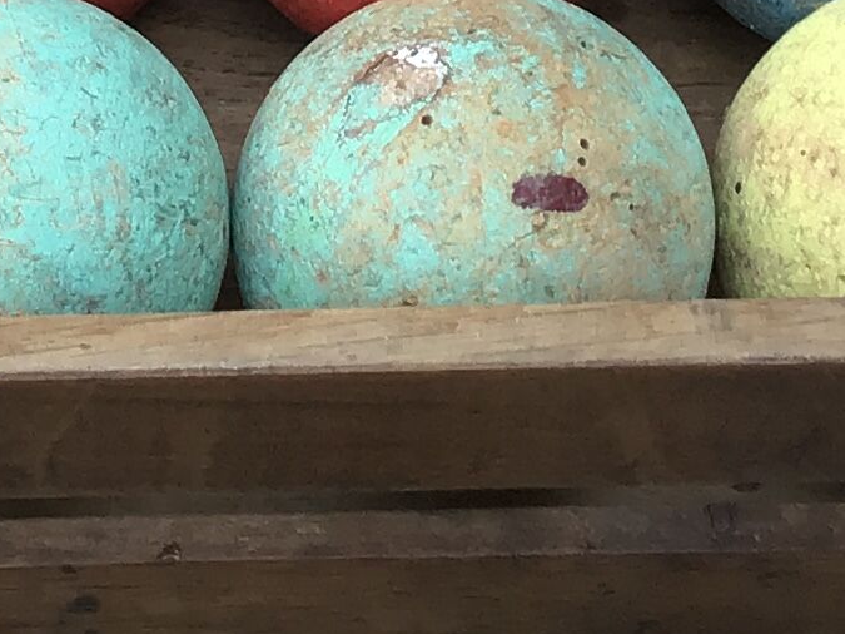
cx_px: 66
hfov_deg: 13.0
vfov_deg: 9.5
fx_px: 3661
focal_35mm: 150
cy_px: -462
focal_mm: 3.3
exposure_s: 1/100
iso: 25
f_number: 2.4
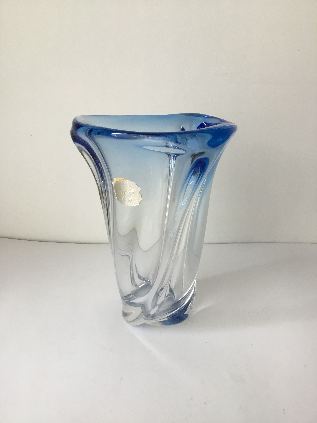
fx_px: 379
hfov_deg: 45.4
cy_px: 212
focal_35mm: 31
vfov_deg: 58.4
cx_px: 158
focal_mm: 3.3
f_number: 2.4
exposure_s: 1/33
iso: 25
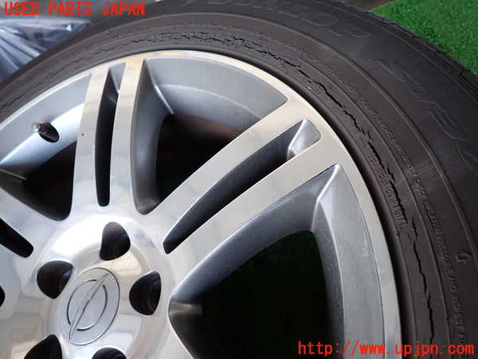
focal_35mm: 25
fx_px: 345
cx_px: 239
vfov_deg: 54.9
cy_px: 180
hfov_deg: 69.4
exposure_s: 1/50
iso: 200
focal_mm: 4.5
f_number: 2
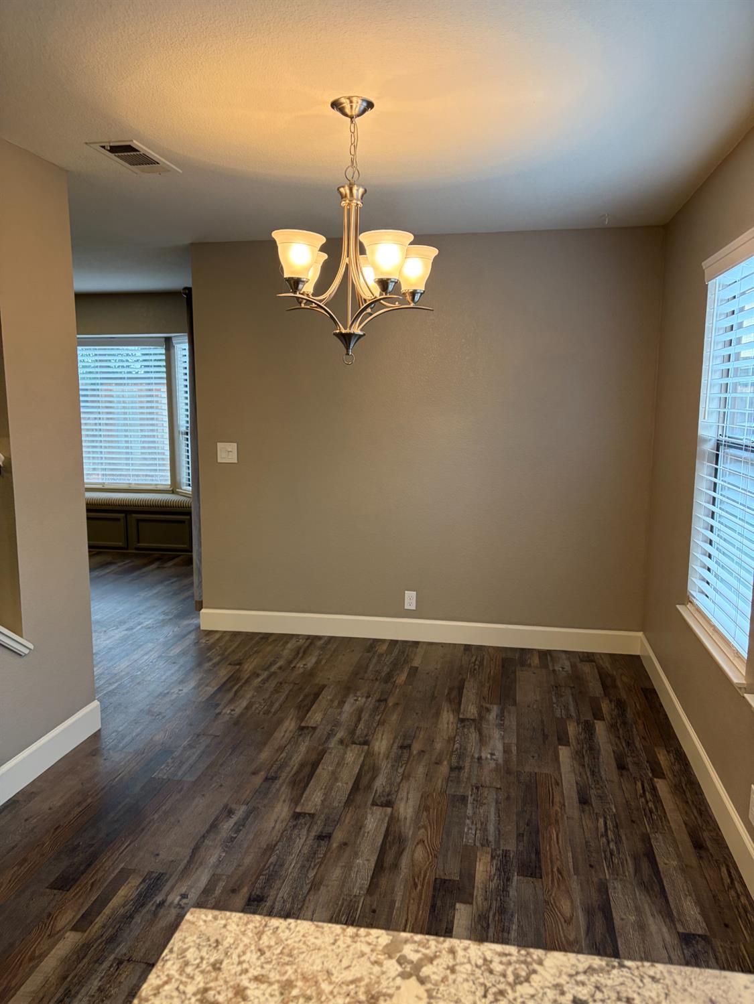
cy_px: 502
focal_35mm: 26
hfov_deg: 53.1
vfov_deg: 67.3
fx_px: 755
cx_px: 377
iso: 125
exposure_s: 1/60
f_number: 1.6
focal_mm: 5.96
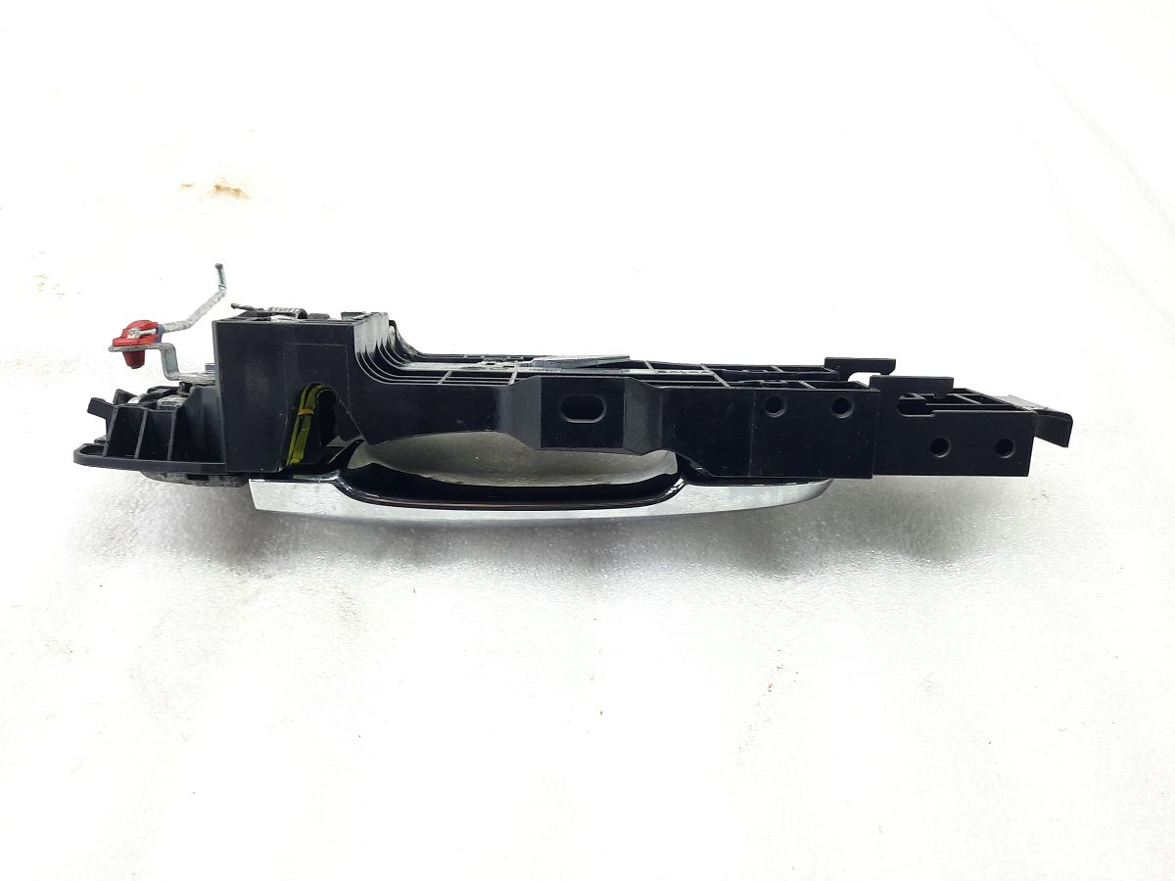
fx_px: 849
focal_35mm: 25
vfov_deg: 54.9
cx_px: 588
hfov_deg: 69.4
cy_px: 440
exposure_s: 1/50
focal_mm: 4.6
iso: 160
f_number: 2
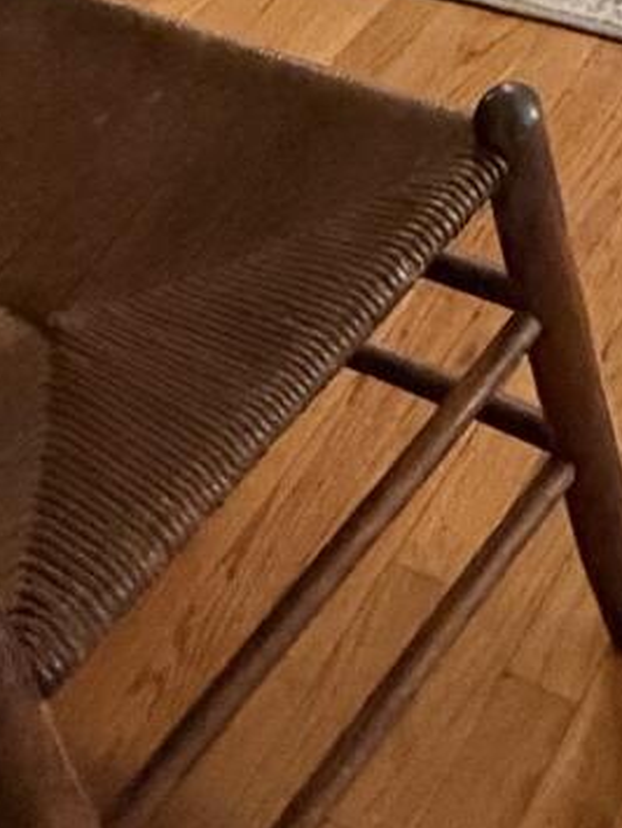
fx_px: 1890
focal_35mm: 79
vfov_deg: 17.5
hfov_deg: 17.1
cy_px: -830
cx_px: 893
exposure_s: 1/60
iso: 320
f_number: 2.2
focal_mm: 2.22
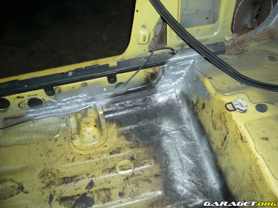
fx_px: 281
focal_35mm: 35
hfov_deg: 52.6
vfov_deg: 40.7
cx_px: 139
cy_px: 104
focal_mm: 5.8
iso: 100
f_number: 2.8
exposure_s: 1/60
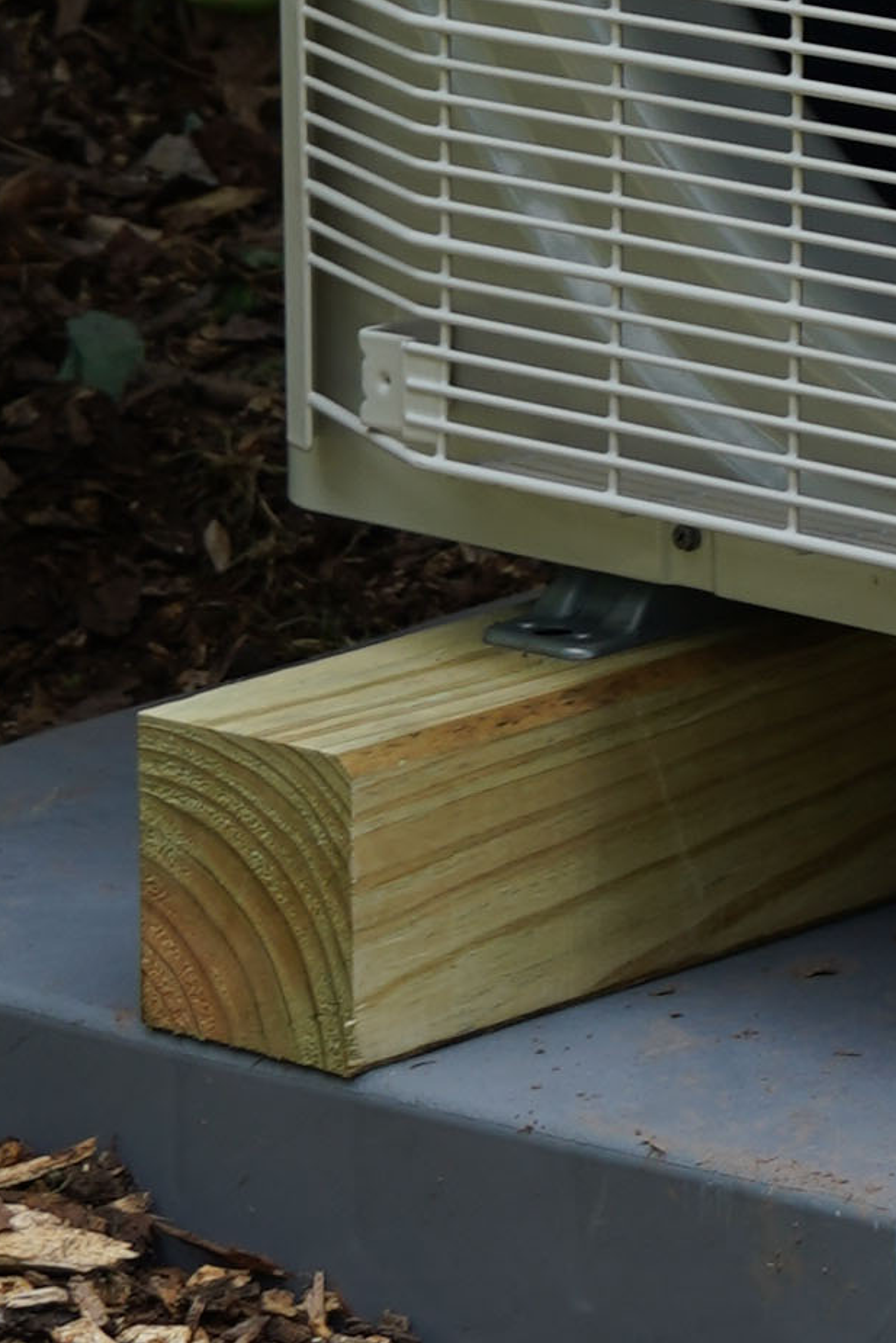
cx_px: 1830
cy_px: -1908
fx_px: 9441
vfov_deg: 7.6
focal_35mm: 253
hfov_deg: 5.3
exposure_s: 1/125
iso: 100
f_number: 6.3
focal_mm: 39
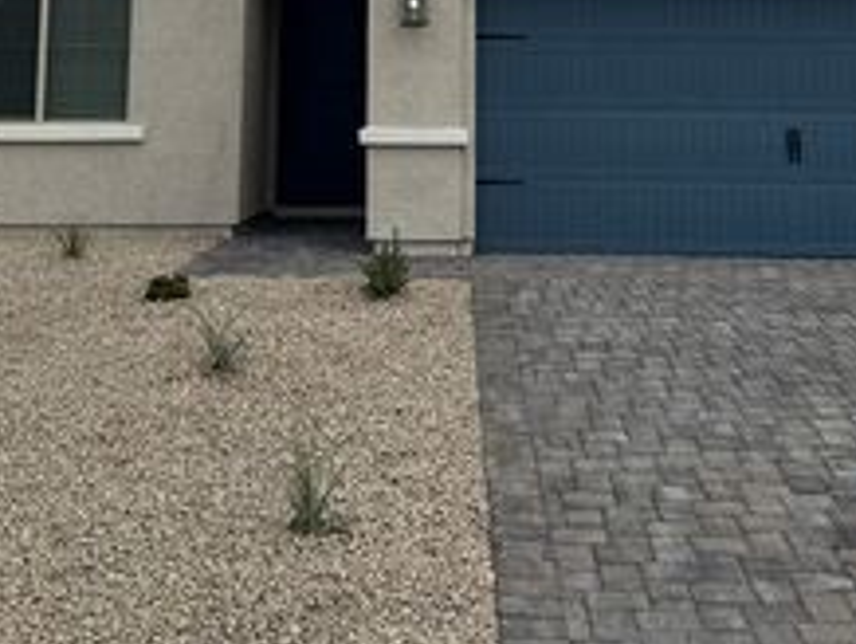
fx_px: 1362
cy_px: -53
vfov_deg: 24.9
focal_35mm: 55
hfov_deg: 34.9
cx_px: 452
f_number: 1.78
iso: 80
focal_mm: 6.76
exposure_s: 1/9009
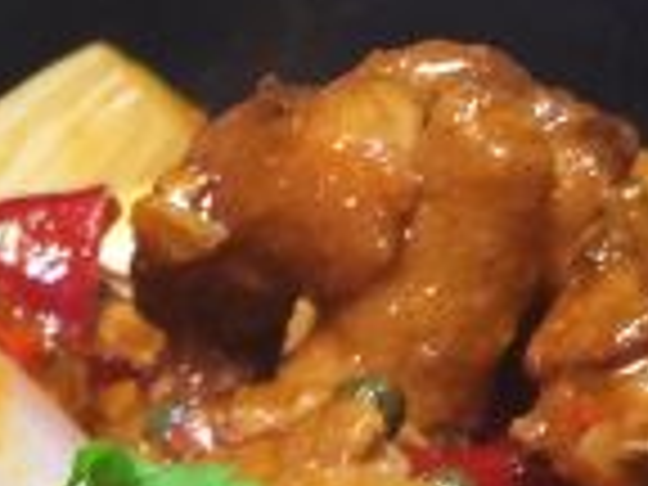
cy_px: 1141
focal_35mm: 141
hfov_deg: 13.5
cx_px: -198
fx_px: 2639
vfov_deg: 9.4
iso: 40
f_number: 2.2
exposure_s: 1/33
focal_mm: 4.15
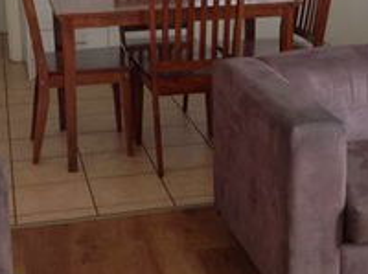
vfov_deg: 17.4
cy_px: 64
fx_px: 891
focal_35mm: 84
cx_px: 201
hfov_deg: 23.3
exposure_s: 1/20
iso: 80
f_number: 2.4
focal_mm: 4.28
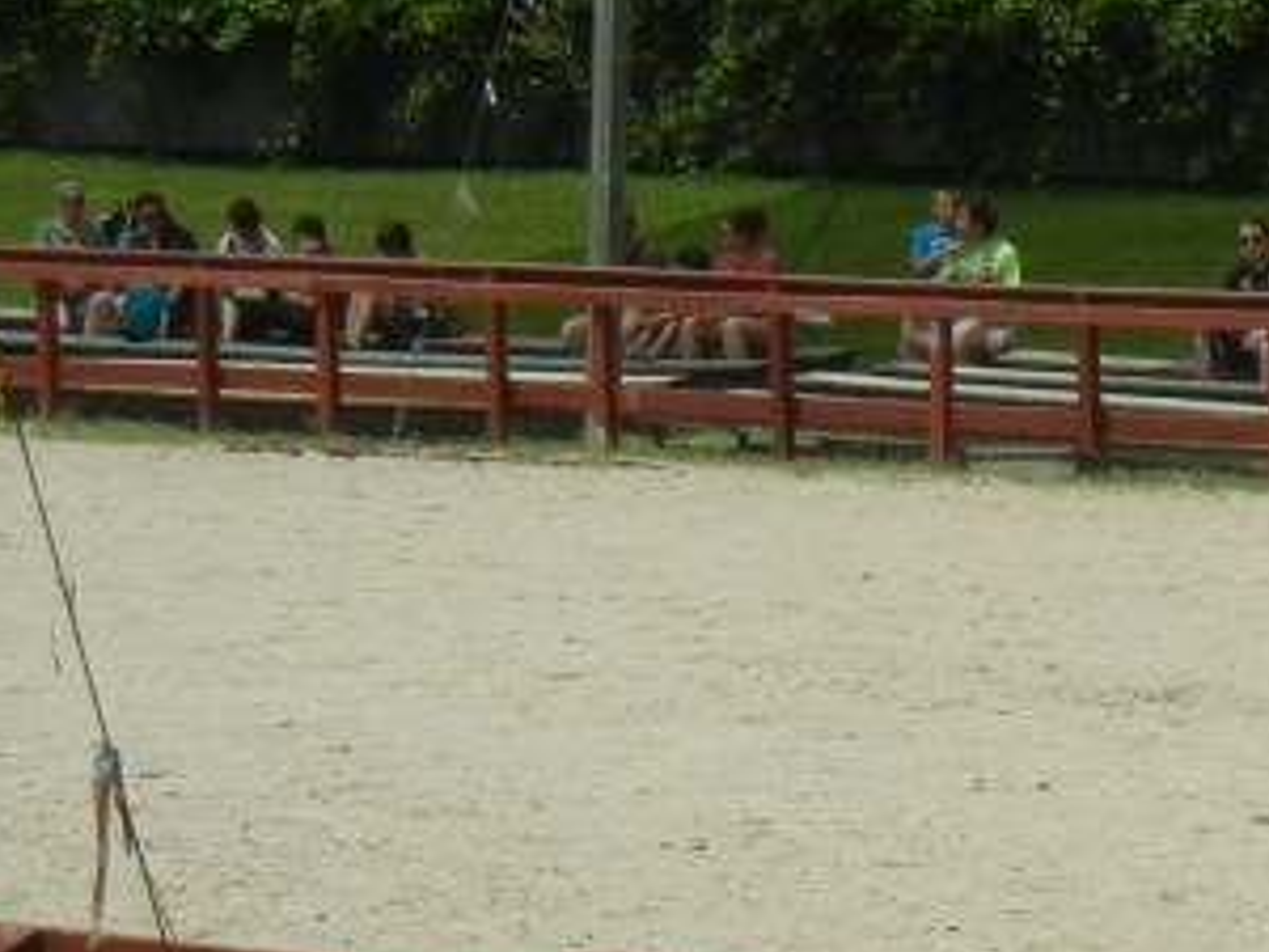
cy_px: 867
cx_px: 1641
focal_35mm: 232
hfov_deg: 8.4
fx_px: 8505
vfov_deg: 6.4
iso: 160
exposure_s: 1/494
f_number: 8.2
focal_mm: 12.2
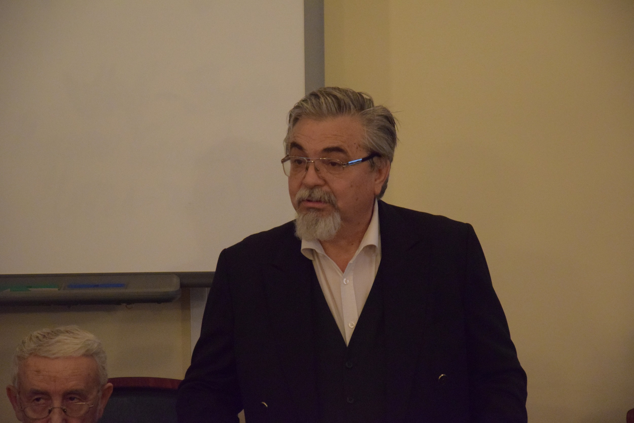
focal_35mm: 138
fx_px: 2430
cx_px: 317
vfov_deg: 9.9
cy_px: 212
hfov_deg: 14.9
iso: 6400
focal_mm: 92
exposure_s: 1/40
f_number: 5.6
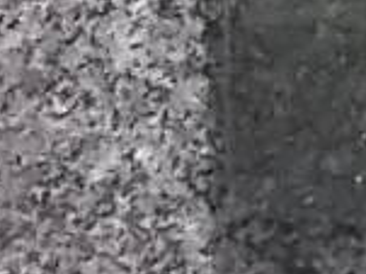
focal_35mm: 540
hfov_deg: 3.7
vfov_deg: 2.7
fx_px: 5705
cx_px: 623
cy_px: -160
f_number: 6.3
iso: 400
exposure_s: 1/250
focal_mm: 17.9
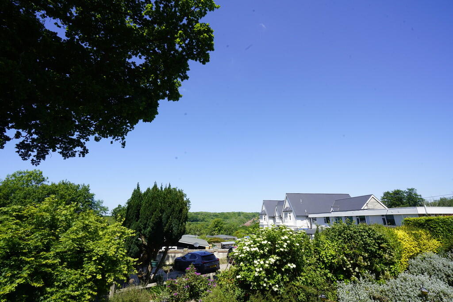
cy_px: 151
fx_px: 201
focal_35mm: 16
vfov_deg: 73.8
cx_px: 226
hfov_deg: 96.7
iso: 200
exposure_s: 1/60
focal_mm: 16
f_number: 16
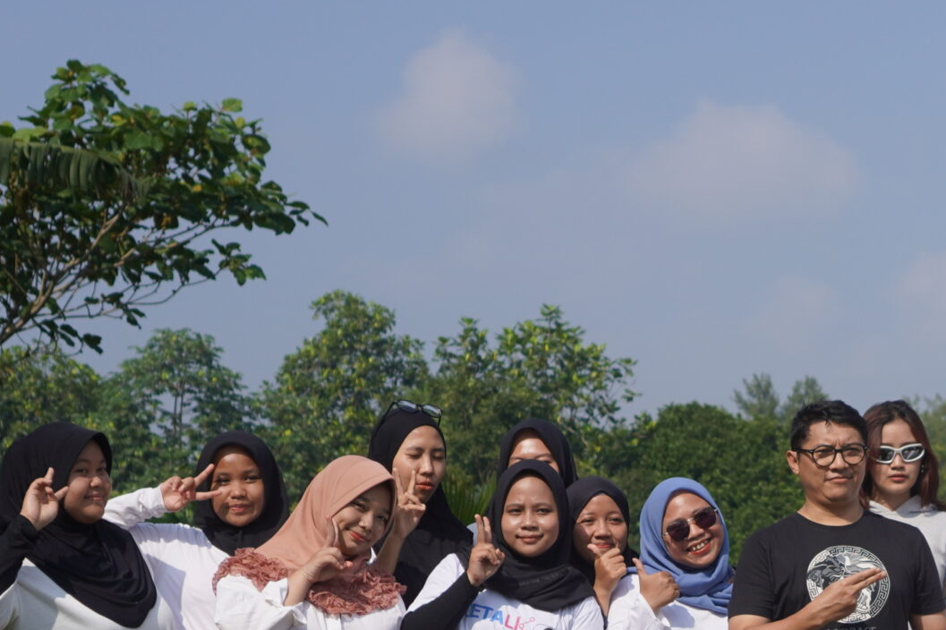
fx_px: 3342
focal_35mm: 127
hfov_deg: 15.8
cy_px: 486
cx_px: 967
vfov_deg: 10.7
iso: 100
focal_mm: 35
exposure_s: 1/1250
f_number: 4.5
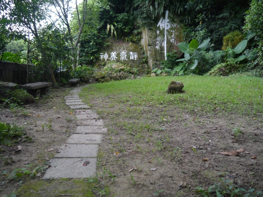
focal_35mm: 28
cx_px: 132
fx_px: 213
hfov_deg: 63.4
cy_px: 98
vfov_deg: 49.8
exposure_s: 1/60
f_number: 3.5
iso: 800
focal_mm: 14
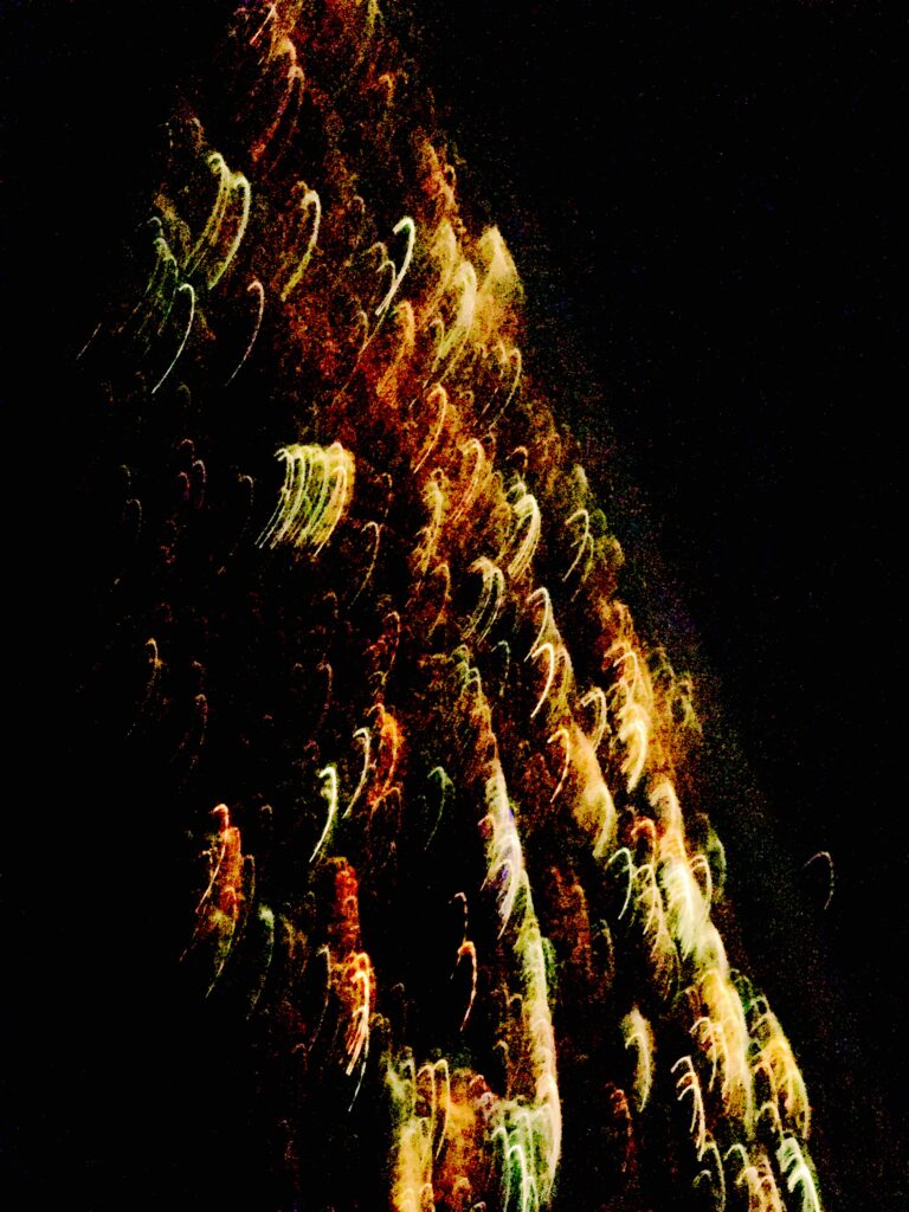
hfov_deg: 48.2
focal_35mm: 29
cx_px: 454
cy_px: 606
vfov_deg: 61.7
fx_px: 1015
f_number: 2.2
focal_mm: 4.15
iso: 2000
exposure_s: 1/15
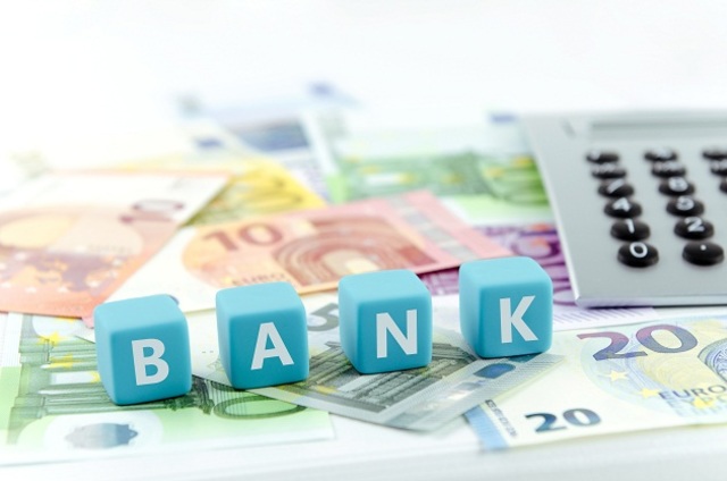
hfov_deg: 22.0
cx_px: 364
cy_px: 240
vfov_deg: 14.6
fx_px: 1874
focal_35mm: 93
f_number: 5
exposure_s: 1/80
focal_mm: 62
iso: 100
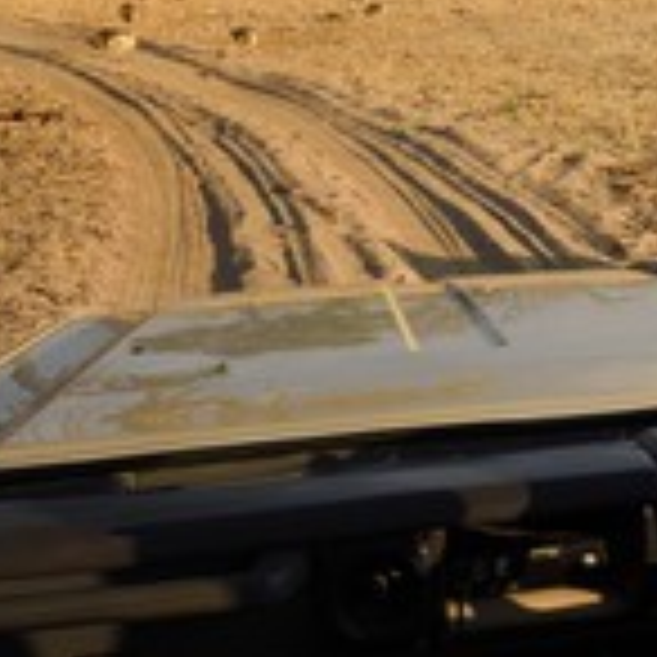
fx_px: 1675
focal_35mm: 78
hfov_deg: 21.0
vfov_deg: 21.7
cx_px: 742
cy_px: 81
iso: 200
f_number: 8
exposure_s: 1/250
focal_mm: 32
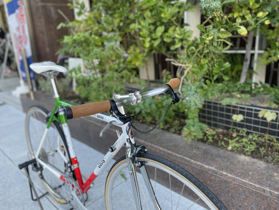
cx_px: 135
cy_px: 106
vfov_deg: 51.4
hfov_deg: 65.3
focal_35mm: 27
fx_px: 218
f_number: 1.6
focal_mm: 4.2
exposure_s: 1/206
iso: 40
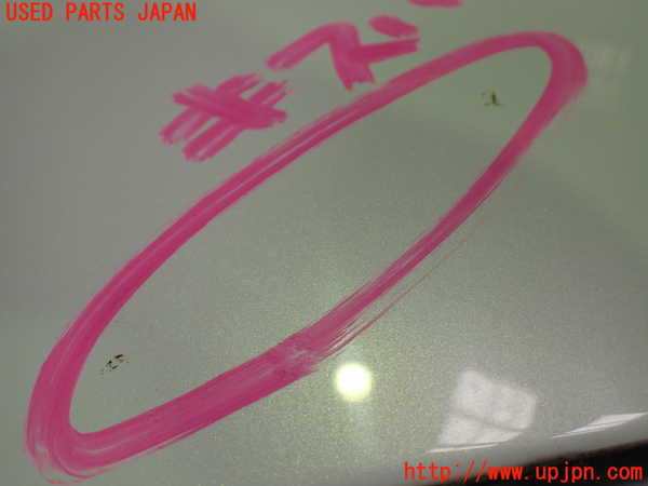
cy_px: 243
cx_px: 324
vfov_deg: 46.8
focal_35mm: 30
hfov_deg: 60.0
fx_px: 562
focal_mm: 5.4
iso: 160
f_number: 2.3
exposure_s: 1/125
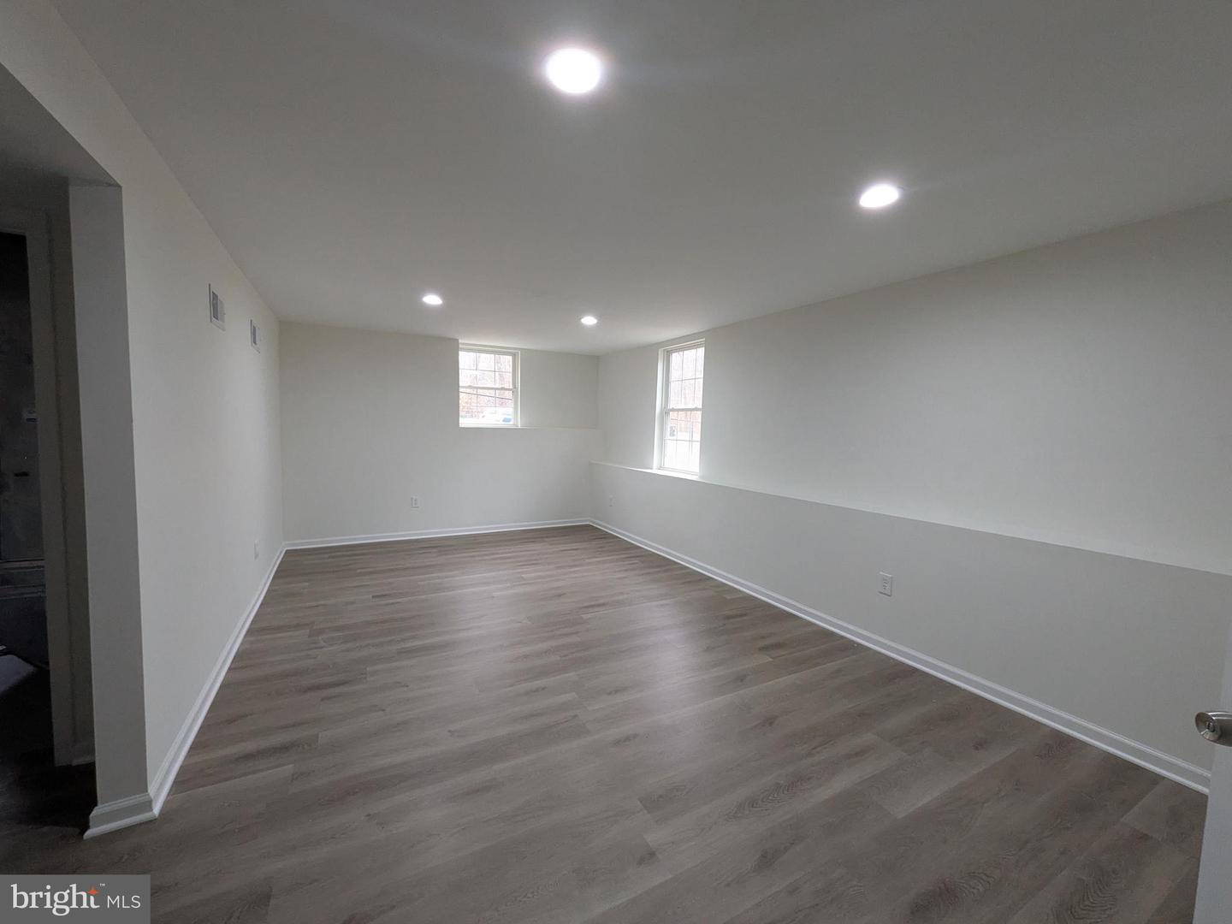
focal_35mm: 14
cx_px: 616
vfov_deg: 85.7
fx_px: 498
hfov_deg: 102.1
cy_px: 462
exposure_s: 1/100
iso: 321
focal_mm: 1.83
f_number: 2.2
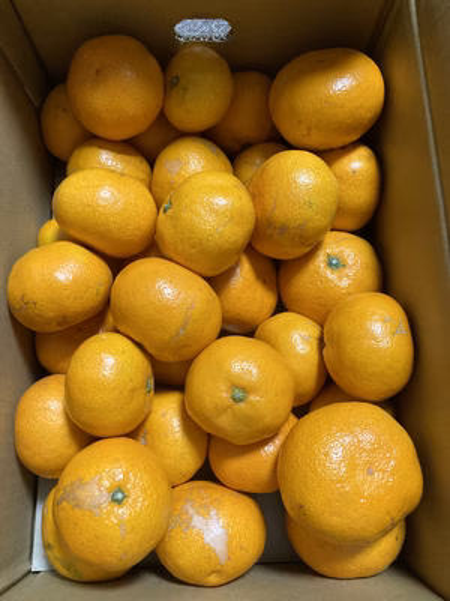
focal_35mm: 28
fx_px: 485
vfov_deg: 63.4
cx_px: 225
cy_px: 300
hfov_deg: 49.7
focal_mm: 3.99
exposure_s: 1/49
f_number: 1.8
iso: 320
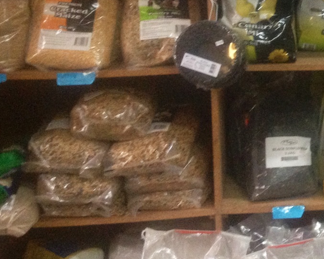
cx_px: 451
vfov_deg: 14.9
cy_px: 57
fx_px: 988
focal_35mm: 103
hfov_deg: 17.2
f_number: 2.4
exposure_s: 1/20
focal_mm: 4.28
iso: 200
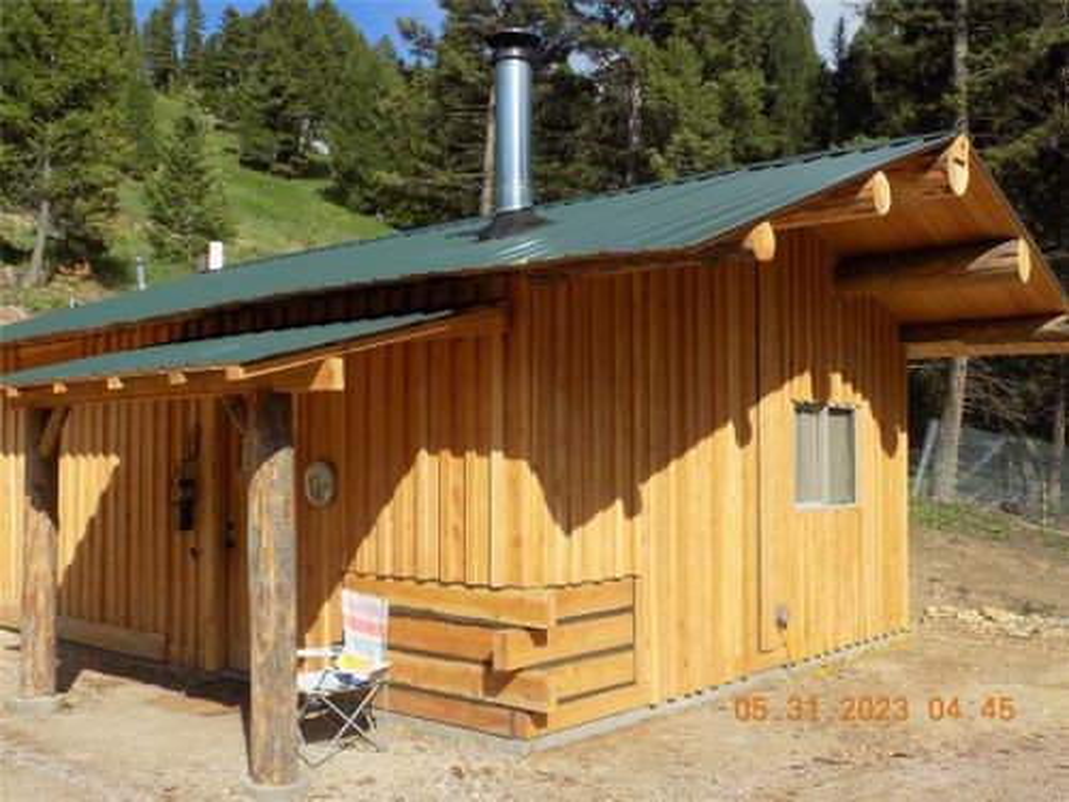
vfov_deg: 41.8
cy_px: 401
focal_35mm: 34
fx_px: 1050
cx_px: 534
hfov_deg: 54.0
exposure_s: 1/1250
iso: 80
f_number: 3.4
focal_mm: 6.1
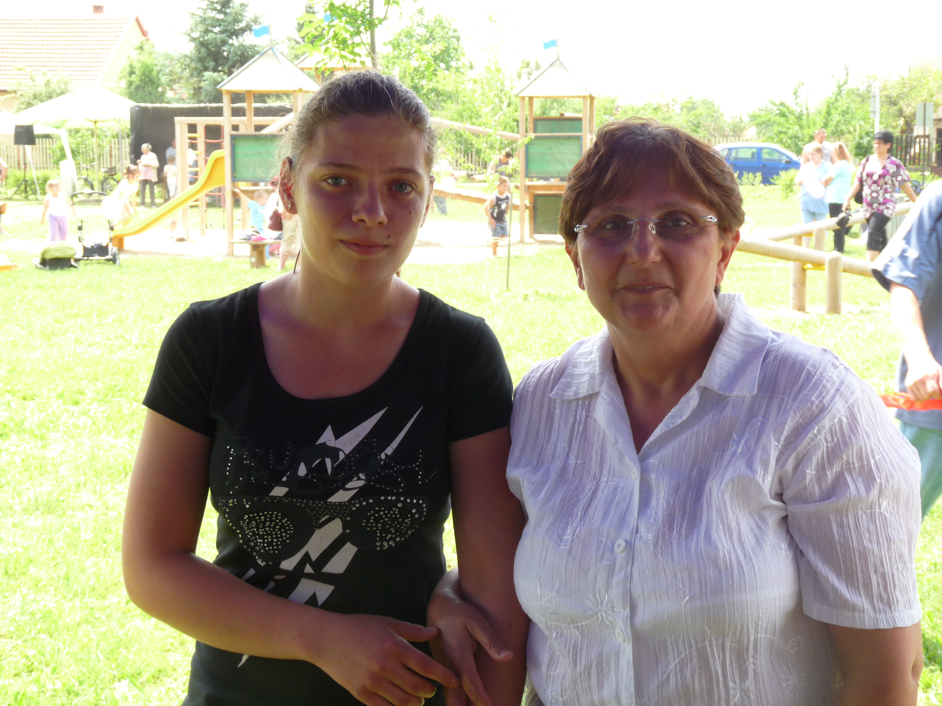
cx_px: 471
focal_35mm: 61
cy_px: 353
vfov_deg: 24.0
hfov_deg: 31.7
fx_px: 1660
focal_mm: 10.8
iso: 100
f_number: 4
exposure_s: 1/125
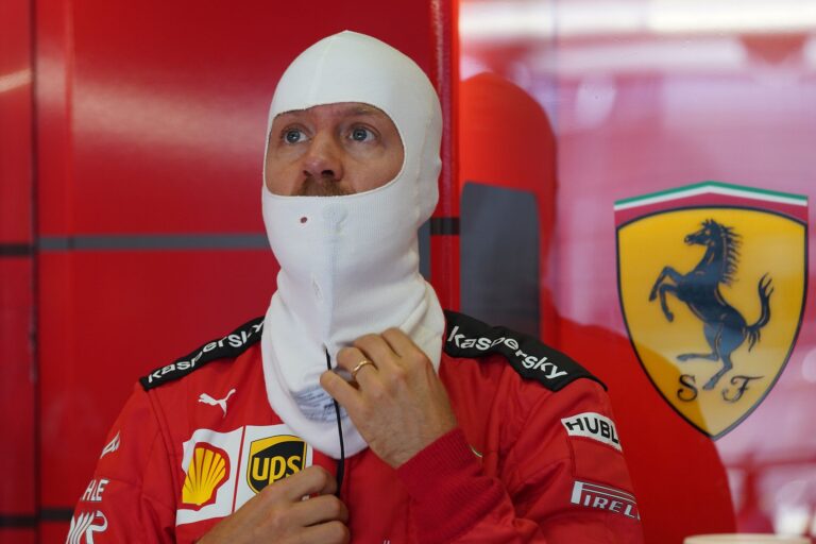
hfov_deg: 14.0
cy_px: 272
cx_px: 408
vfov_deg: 9.3
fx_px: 3332
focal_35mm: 147
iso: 1600
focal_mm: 147
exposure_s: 1/100
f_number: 4.5
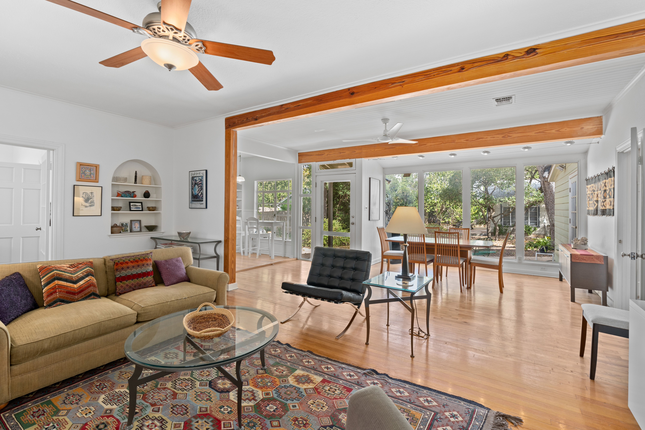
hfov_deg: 96.7
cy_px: 215
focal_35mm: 16
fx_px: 287
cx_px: 322
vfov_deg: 73.7
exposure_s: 1/6
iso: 320
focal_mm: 16
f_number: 7.1
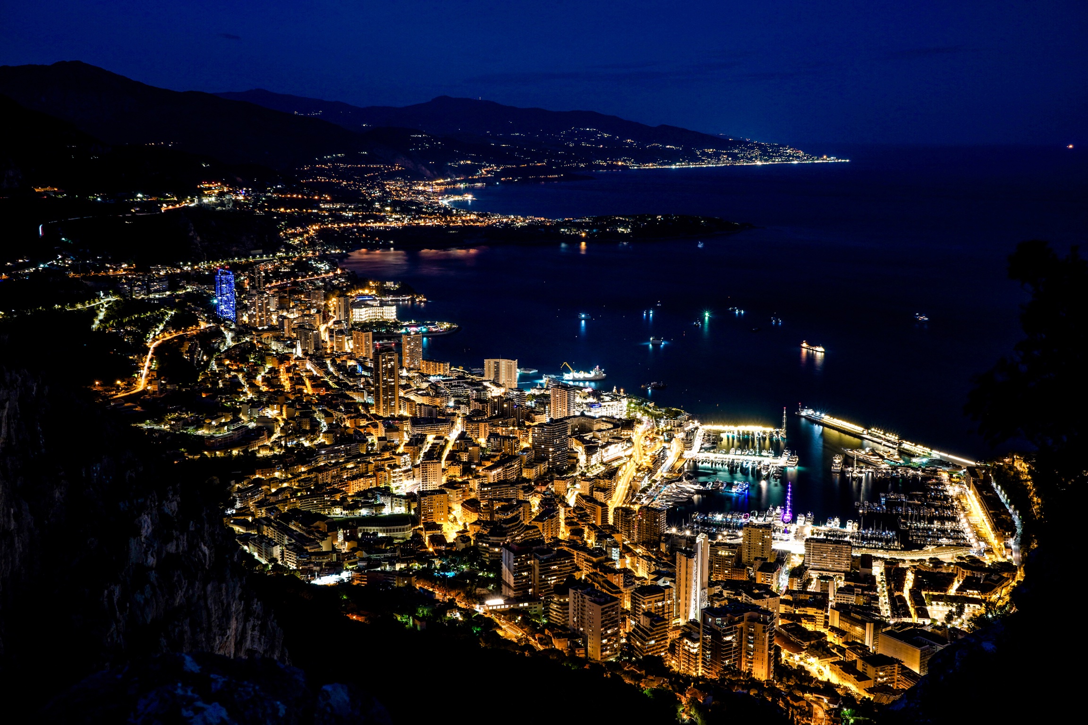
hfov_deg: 48.5
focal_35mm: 40
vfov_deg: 33.4
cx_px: 544
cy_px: 362
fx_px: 1209
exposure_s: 30
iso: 200
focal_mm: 40
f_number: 11
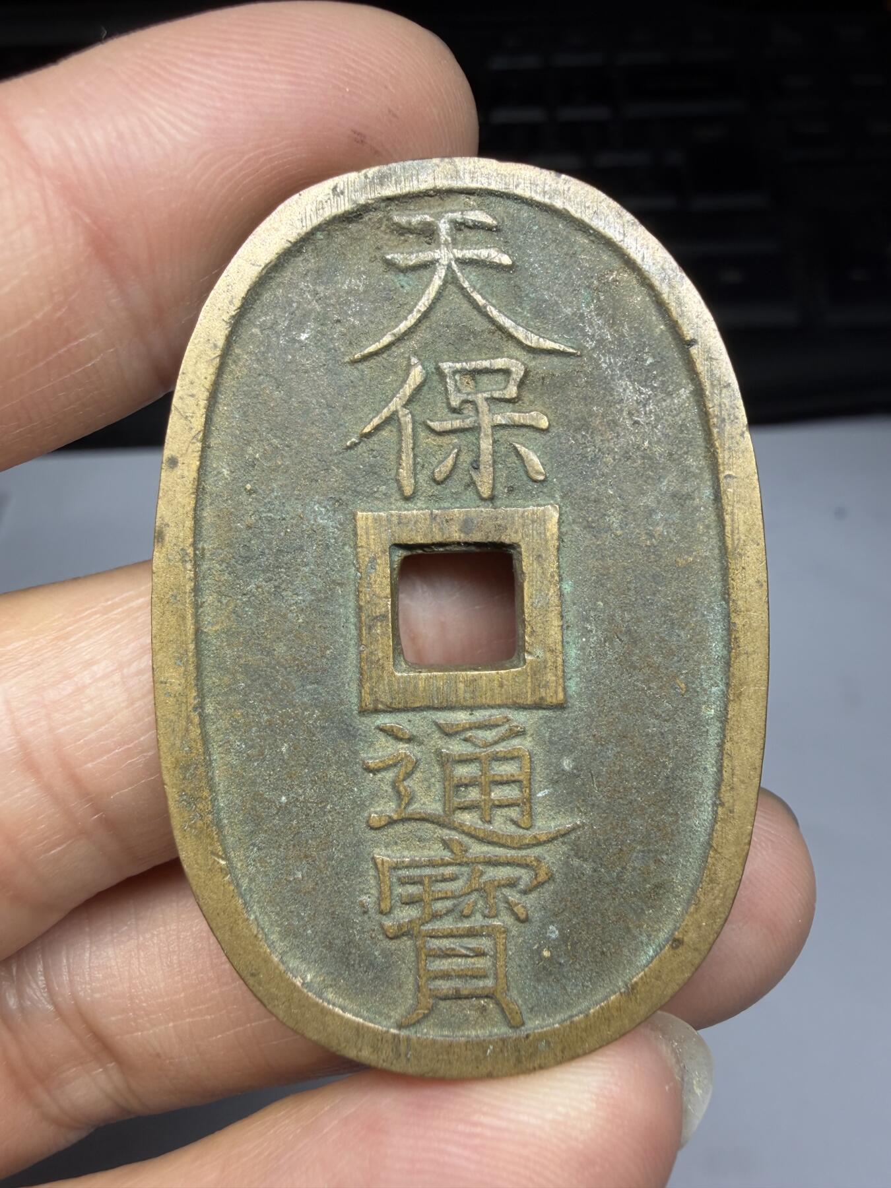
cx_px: 446
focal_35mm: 26
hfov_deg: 53.1
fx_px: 892
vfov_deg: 67.3
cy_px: 594
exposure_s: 1/121
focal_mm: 2.22
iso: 40
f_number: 2.2
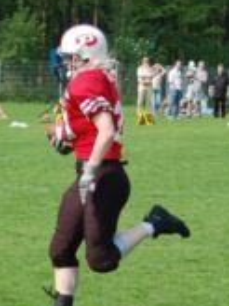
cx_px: 109
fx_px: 2452
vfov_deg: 7.1
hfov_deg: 5.3
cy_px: 166
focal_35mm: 278
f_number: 4
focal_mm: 70
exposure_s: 1/1000
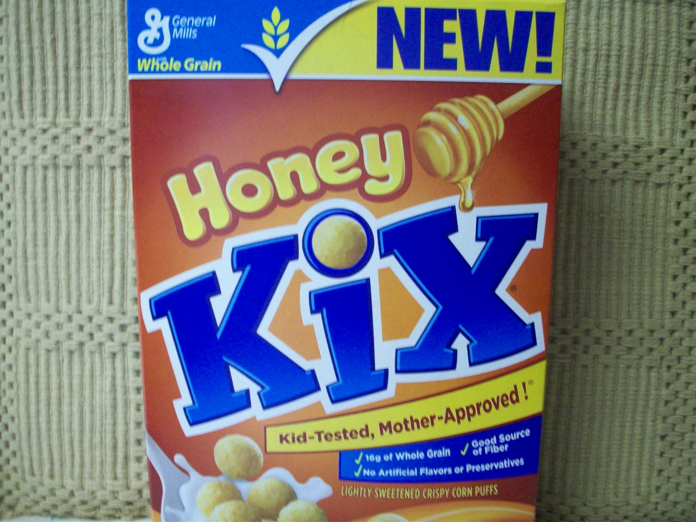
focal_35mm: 37
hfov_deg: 50.1
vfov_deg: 38.7
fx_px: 744
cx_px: 348
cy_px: 261
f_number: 2.8
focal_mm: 6.2
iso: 160
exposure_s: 1/11.8
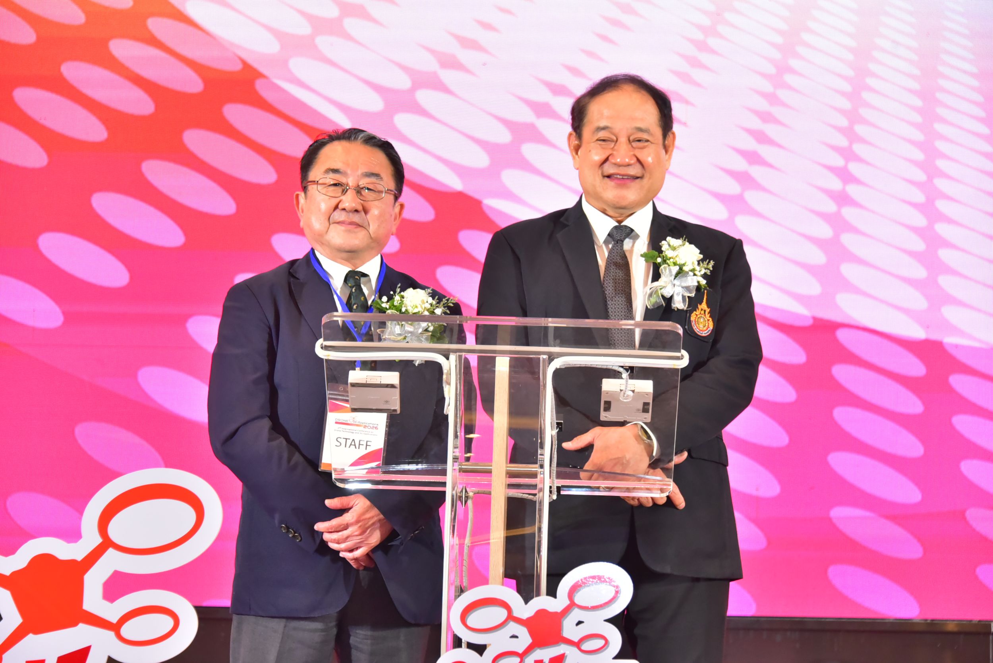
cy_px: 332
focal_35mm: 122
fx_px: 3366
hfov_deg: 16.8
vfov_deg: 11.2
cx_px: 496
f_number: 6.3
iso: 5000
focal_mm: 122
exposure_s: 1/200
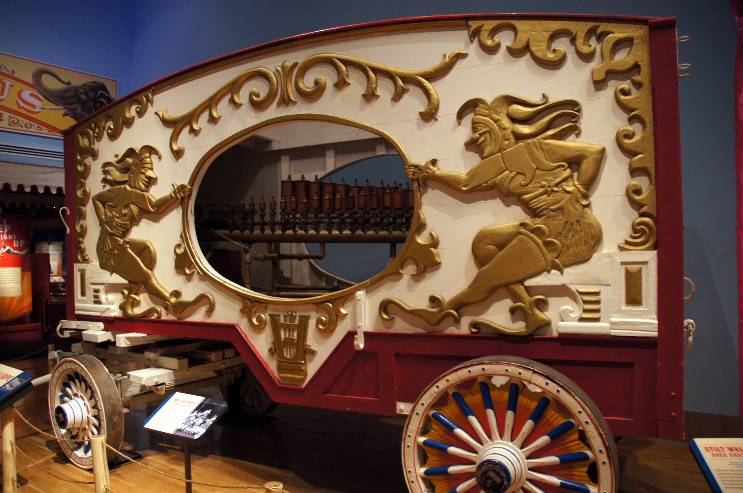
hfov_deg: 67.5
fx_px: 556
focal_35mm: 27
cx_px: 372
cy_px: 246
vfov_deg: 47.8
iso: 500
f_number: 3.5
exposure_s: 1/30
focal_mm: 18
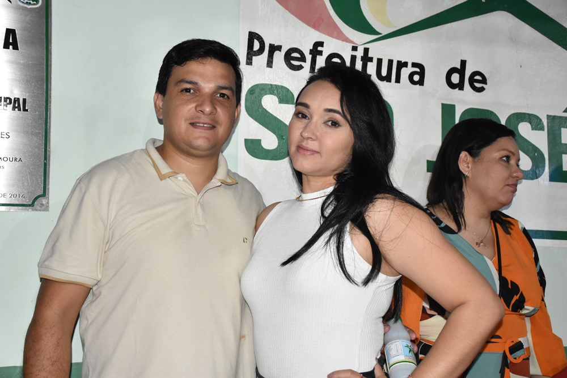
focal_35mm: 48
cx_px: 284
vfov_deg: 28.1
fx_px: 756
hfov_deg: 41.1
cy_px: 189
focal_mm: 32
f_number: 4.5
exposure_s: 1/100
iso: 2500
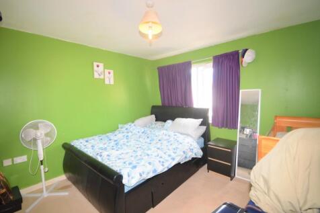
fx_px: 133
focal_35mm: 15
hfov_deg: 100.4
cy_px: 106
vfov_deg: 77.3
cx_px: 160
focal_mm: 10
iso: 400
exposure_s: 1/60
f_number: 3.5
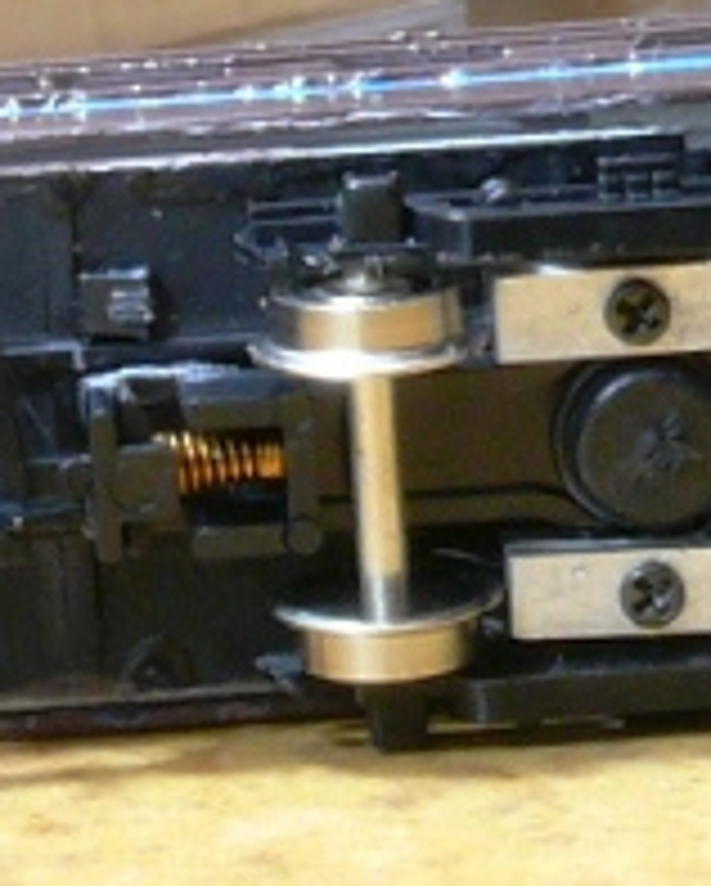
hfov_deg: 18.1
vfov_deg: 23.3
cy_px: 405
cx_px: 788
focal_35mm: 82
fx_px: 2154
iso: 100
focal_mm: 7.8
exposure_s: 10
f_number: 11
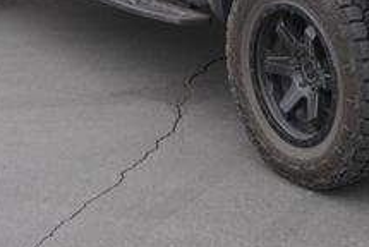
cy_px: -79
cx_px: 374
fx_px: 1052
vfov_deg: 12.9
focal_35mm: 102
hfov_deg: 19.3
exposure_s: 1/80
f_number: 5
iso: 100
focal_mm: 23
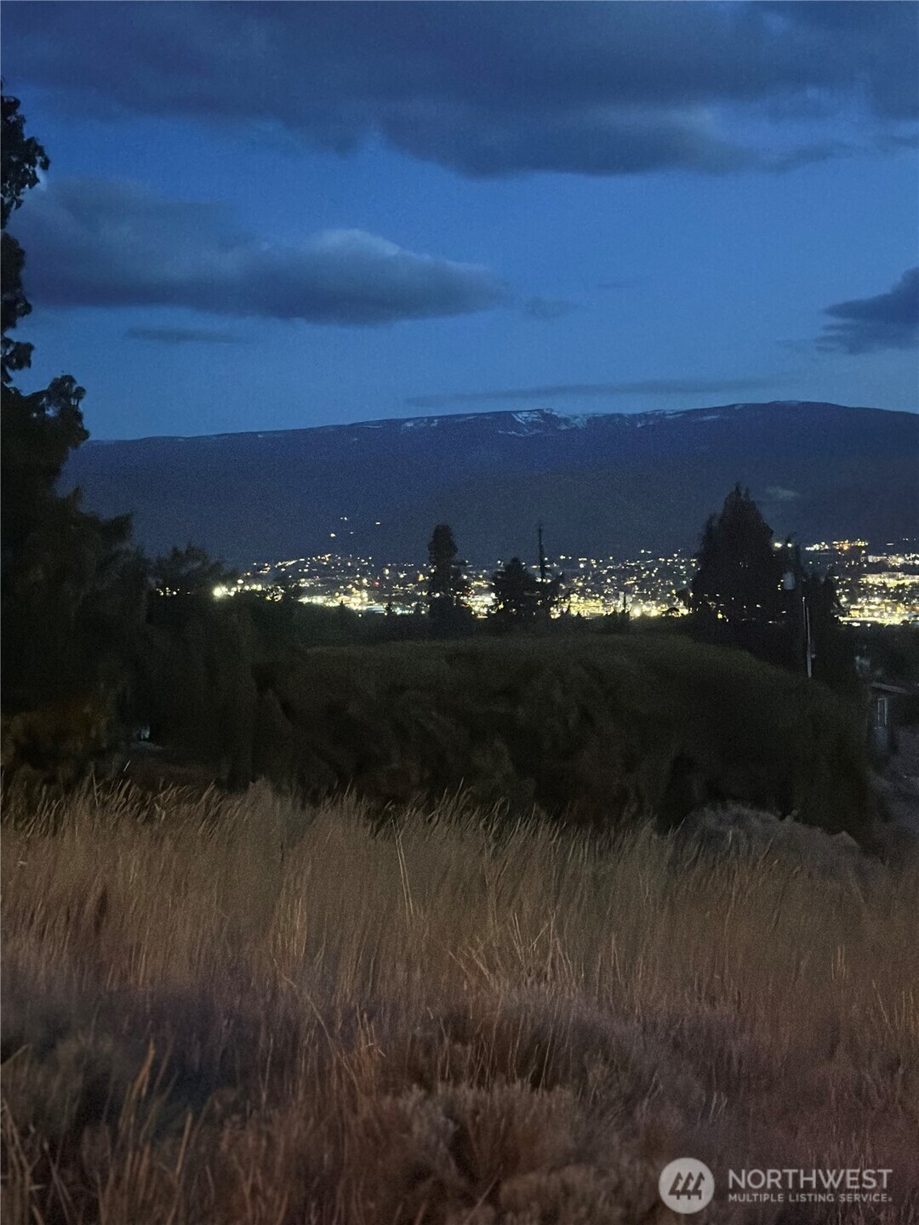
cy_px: 612
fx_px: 1699
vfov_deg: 39.7
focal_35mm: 48
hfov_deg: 30.3
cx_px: 460
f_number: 1.78
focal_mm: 6.86
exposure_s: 1/15
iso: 4000
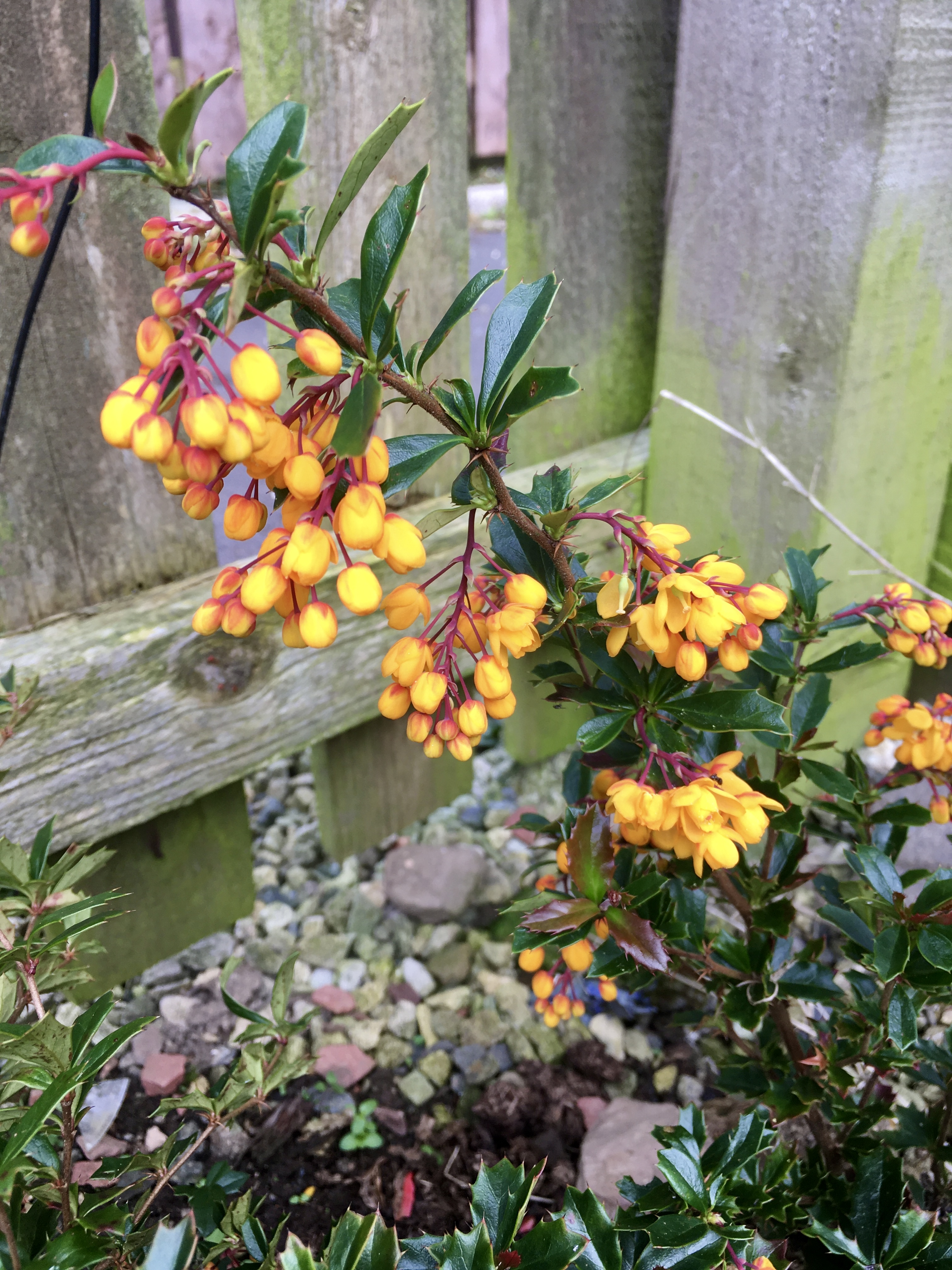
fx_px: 1063
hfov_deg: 48.2
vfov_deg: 61.7
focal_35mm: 29
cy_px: 635
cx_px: 476
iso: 25
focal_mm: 4.15
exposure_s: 1/131
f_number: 2.2
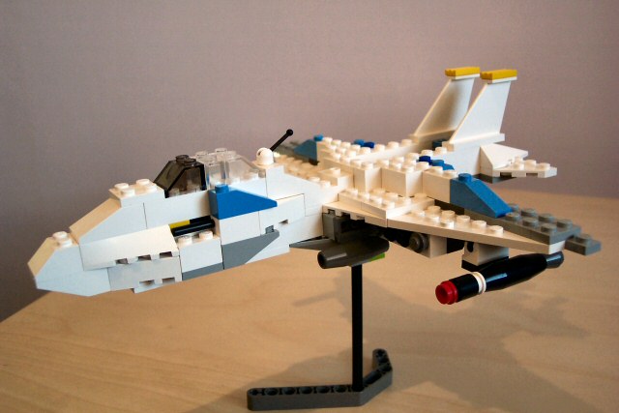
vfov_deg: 35.1
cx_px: 310
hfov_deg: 50.7
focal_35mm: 38
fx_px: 653
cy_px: 206
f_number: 2.8
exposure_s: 1/30
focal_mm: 8
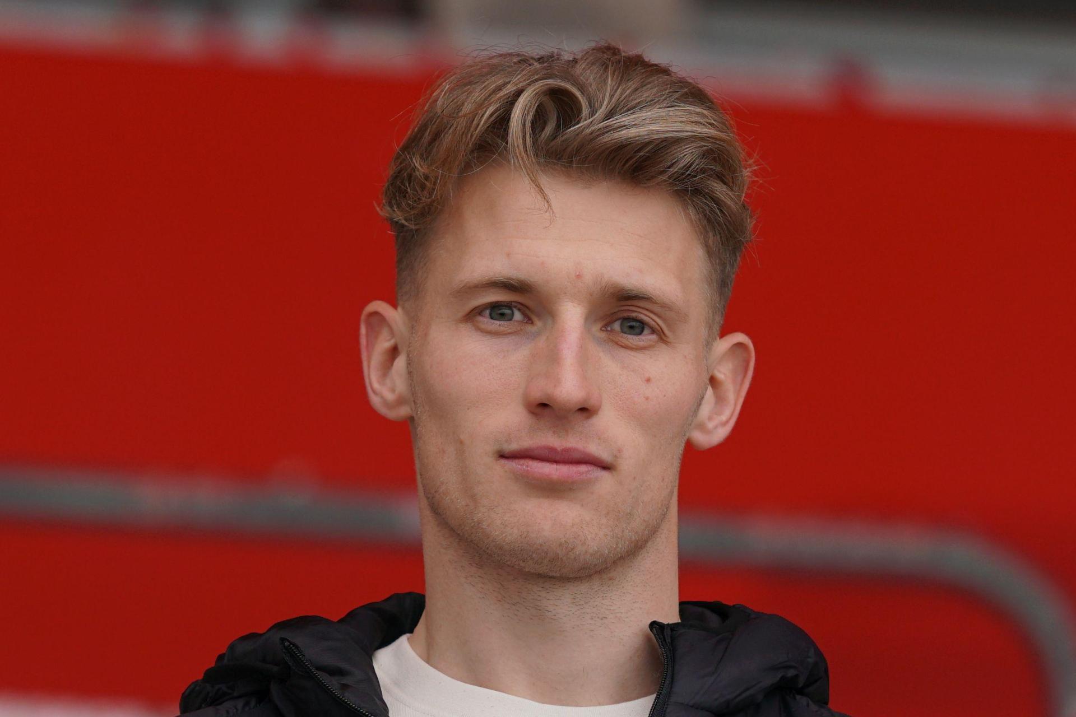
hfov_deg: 16.1
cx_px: 538
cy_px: 358
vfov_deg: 10.8
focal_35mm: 128
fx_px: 3811
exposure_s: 1/500
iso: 125
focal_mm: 85
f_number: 2.5
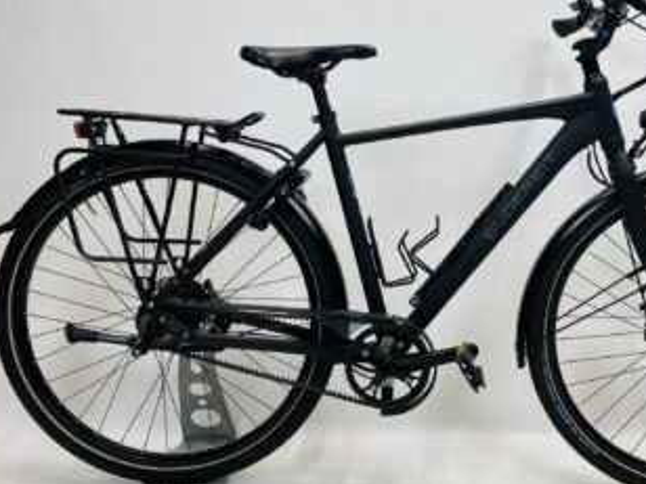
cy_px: 180
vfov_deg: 37.5
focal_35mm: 38
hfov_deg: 47.9
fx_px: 709
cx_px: 445
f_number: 1.8
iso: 50
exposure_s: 1/100
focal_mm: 4.25
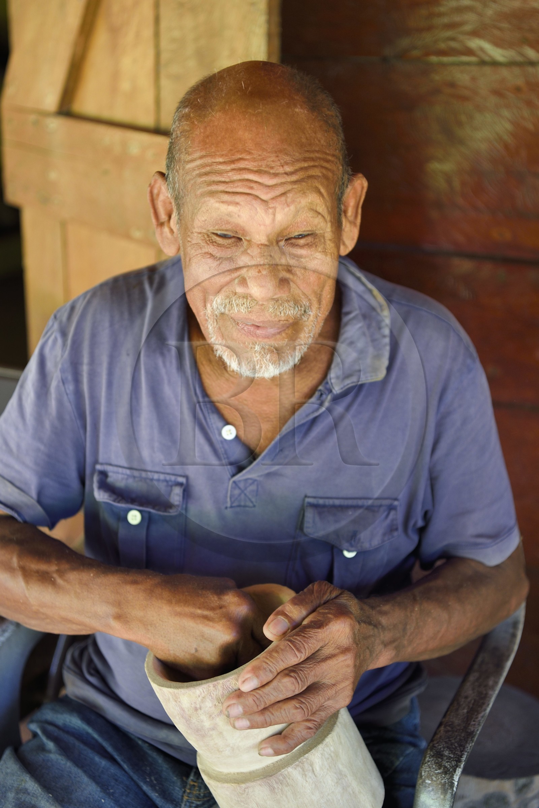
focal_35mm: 52
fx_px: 1168
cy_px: 404
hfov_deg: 26.0
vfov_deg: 38.2
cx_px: 270
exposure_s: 1/200
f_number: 3.2
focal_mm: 52
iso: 400
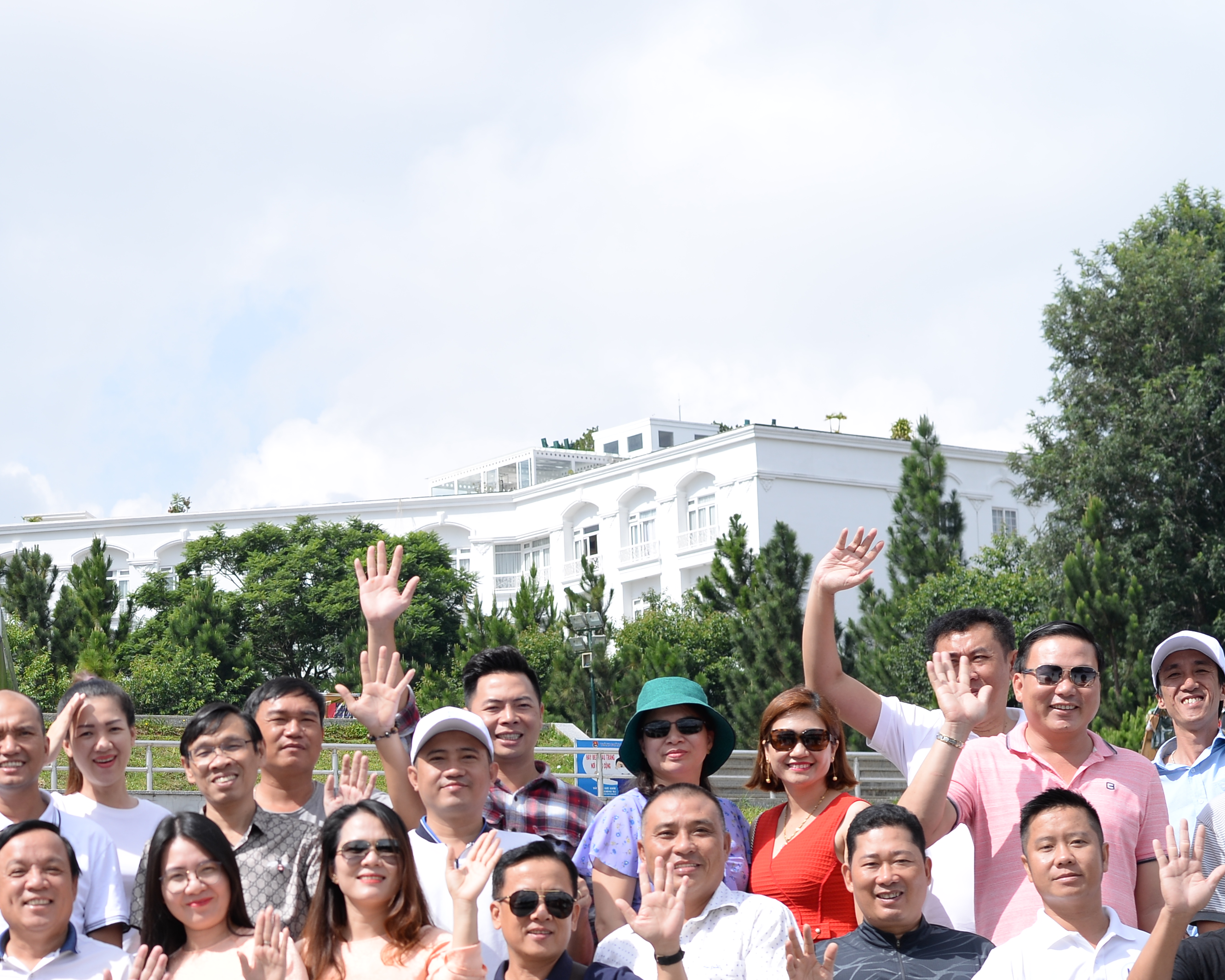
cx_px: 115
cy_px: 788
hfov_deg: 17.8
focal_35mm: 106
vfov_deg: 14.4
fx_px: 3843
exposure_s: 1/400
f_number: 5.6
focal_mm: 50
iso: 100
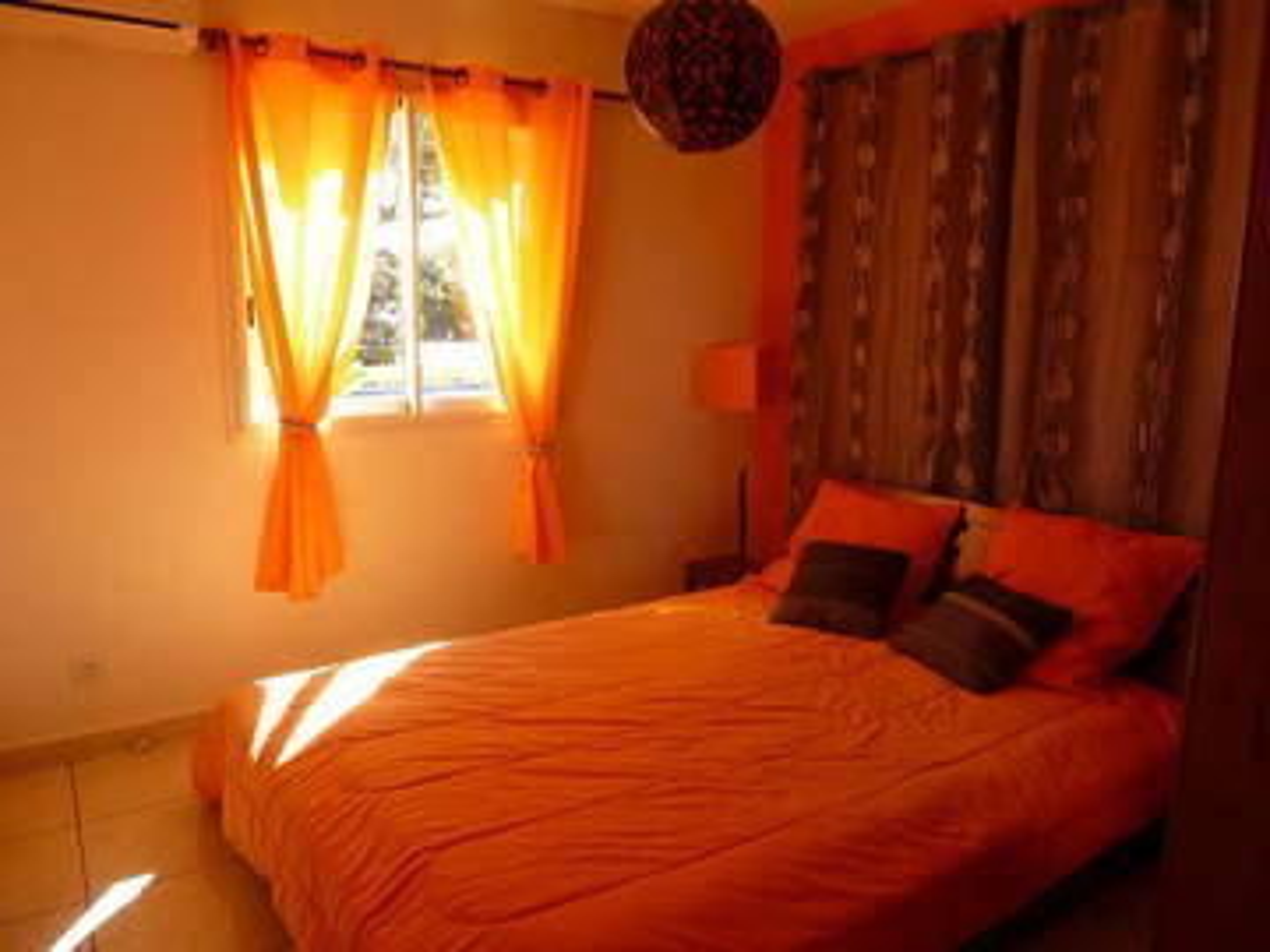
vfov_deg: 54.9
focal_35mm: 25
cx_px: 635
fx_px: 917
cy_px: 476
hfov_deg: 69.4
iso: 100
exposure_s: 1/100
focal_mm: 4.5
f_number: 3.1
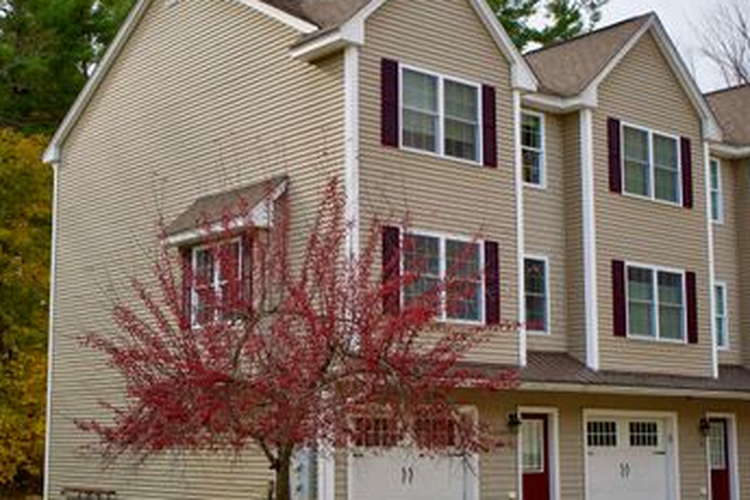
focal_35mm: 55
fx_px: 1146
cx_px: 322
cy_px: 279
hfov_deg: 36.2
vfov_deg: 24.6
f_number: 5.6
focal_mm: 38
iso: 500
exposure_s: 1/1000
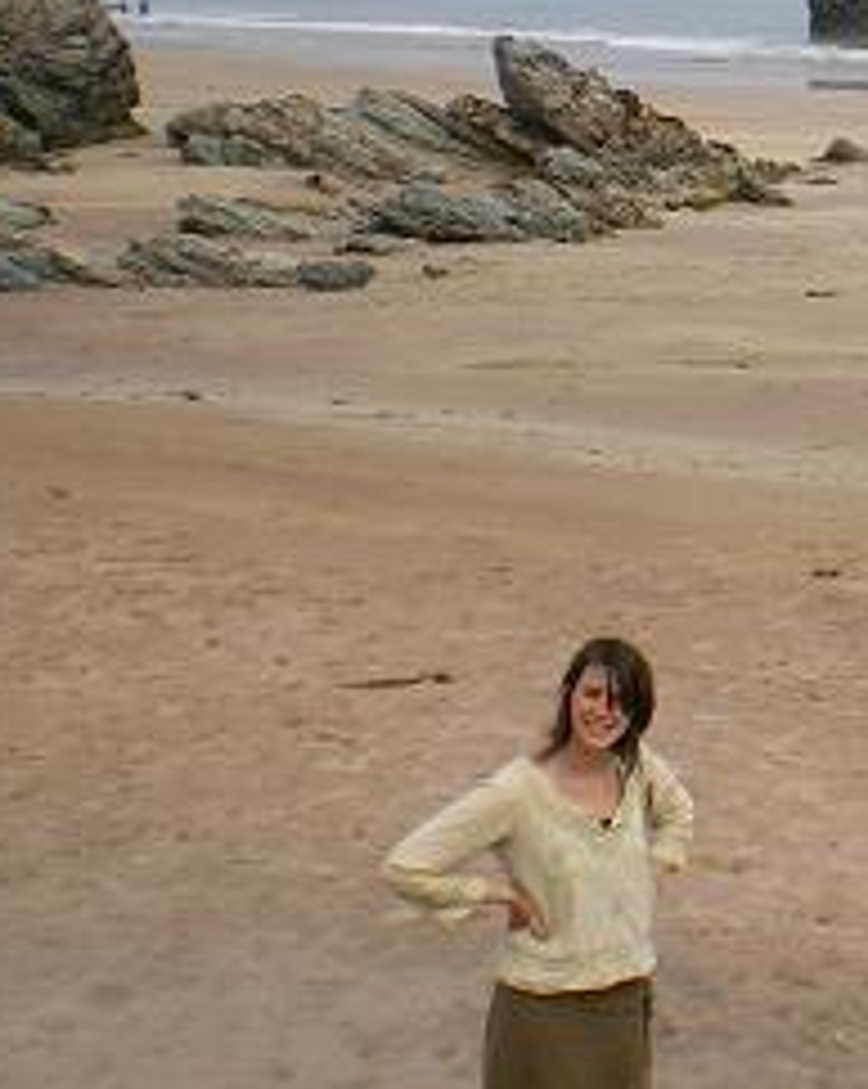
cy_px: 220
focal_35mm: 81
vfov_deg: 23.3
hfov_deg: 17.9
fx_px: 2606
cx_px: 1052
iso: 64
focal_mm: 6.3
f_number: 4.6
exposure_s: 1/400
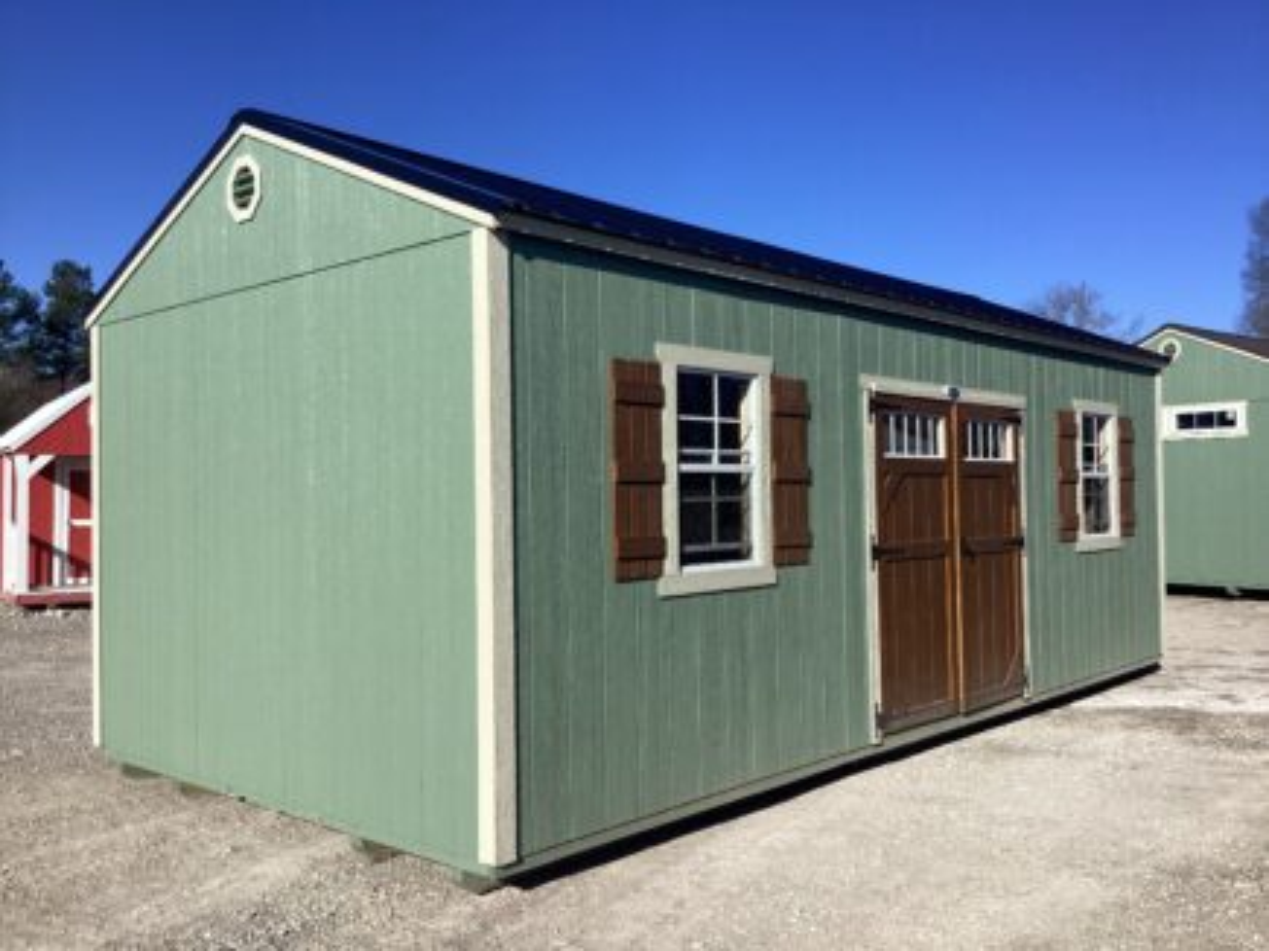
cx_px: 634
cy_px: 476
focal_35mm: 31
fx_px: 1136
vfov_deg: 45.4
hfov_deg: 58.4
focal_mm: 3.3
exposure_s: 1/1942
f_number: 2.4
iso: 25
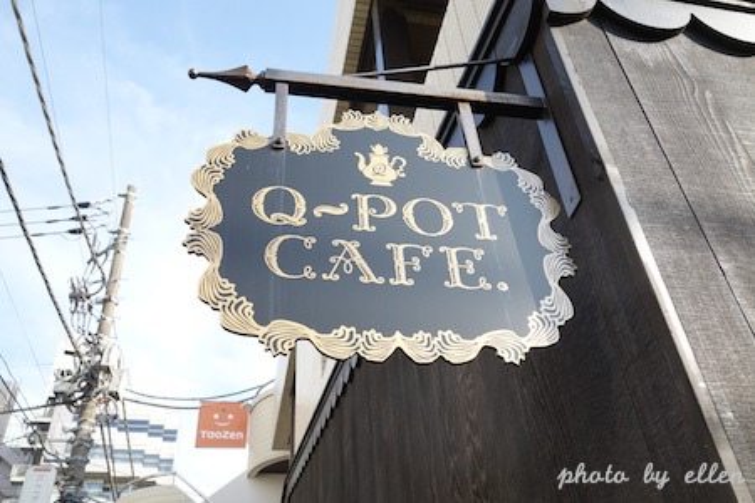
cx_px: 378
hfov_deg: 58.7
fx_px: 671
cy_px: 252
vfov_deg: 41.1
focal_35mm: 32
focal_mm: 11.75
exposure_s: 1/125
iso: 125
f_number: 5.6
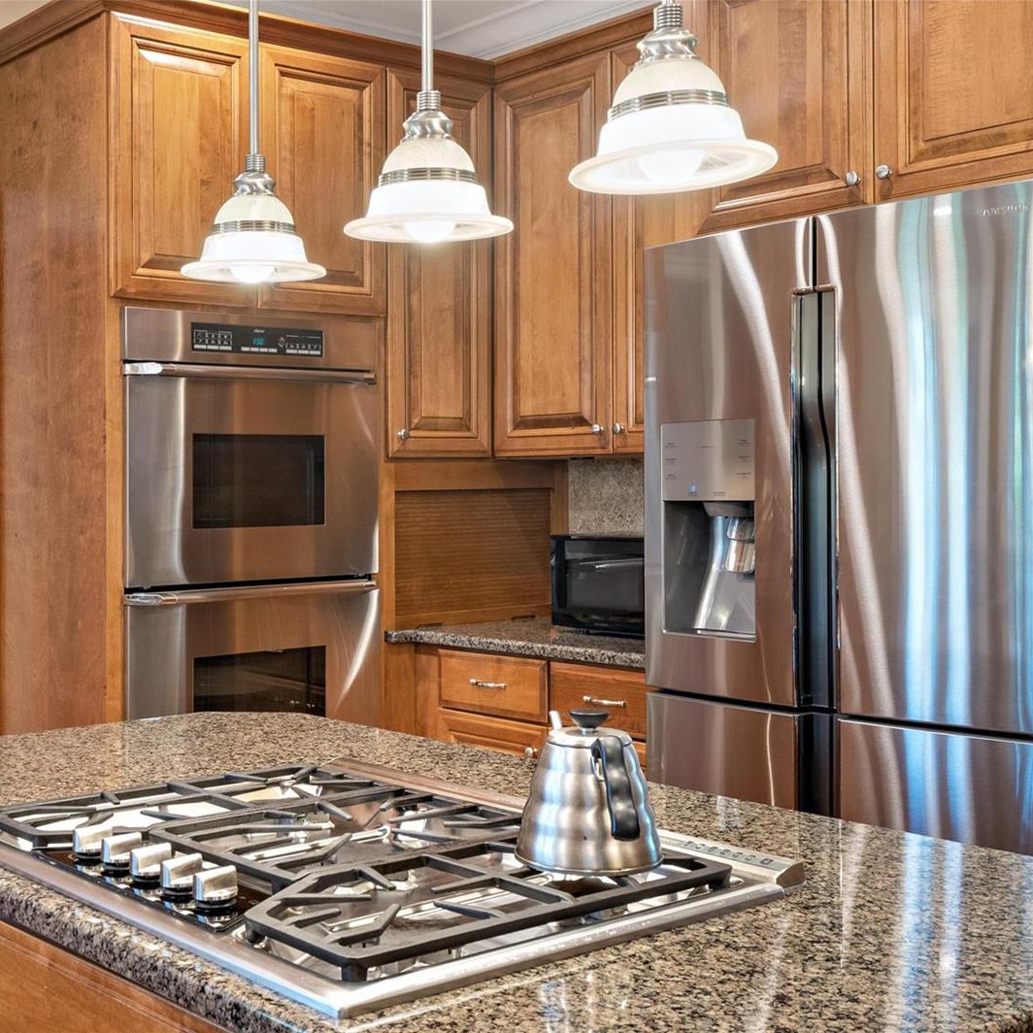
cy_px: 516
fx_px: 1553
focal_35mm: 46
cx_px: 358
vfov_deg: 36.8
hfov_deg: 36.5
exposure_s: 1/4
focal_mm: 18
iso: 400
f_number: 8
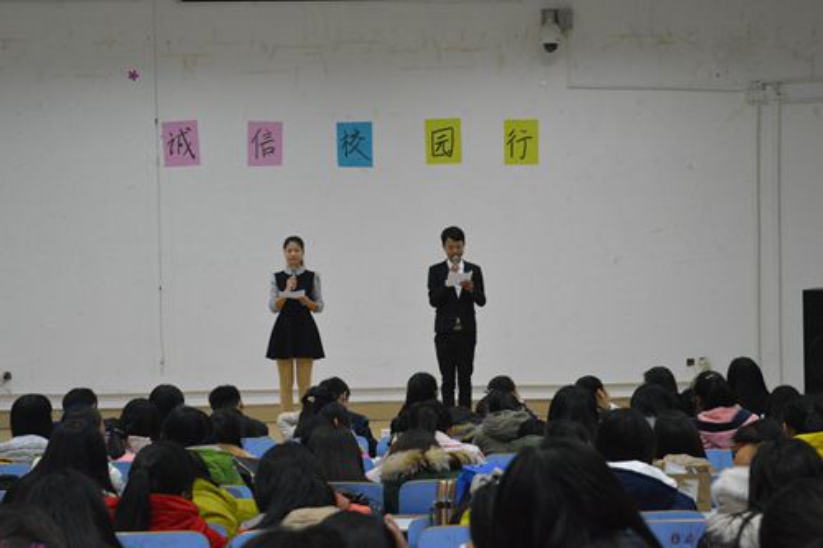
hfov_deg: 24.6
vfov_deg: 16.5
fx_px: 1885
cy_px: 274
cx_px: 412
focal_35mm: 82
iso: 3200
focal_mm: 55
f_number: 5.6
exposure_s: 1/60
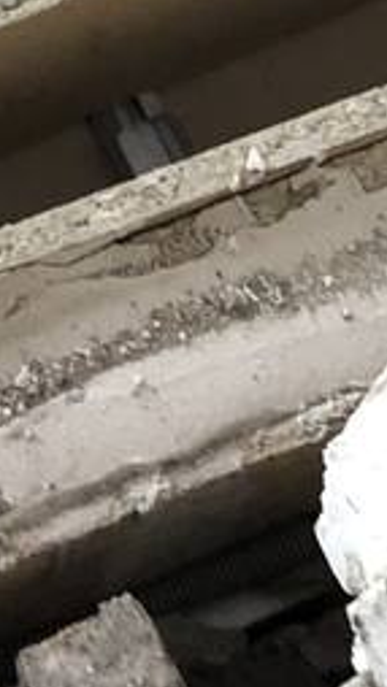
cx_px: -235
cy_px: -568
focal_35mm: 144
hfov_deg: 8.2
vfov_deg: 13.3
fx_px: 2625
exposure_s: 1/5
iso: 100
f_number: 1.8
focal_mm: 3.99
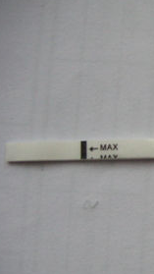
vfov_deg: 32.3
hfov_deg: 17.3
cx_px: 206
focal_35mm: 65
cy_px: 162
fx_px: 472
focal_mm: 6.1
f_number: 2.8
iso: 125
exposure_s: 1/45
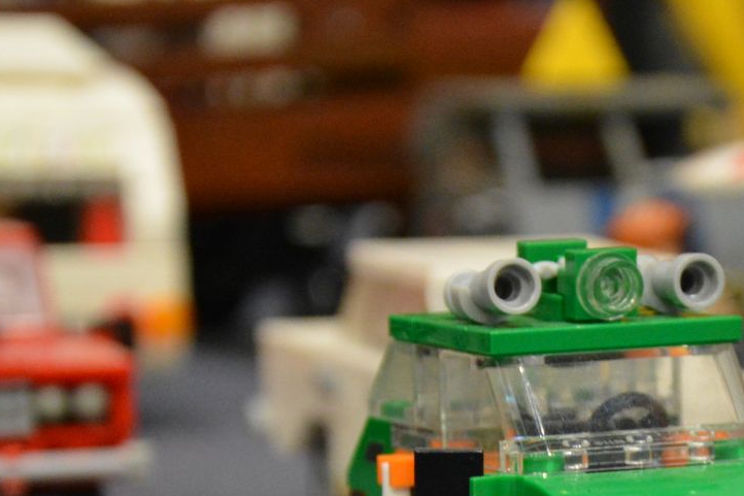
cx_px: 643
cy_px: 571
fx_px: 4690
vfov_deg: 6.0
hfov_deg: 9.0
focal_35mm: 227
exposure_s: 1/100
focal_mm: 52
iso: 2500
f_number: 5
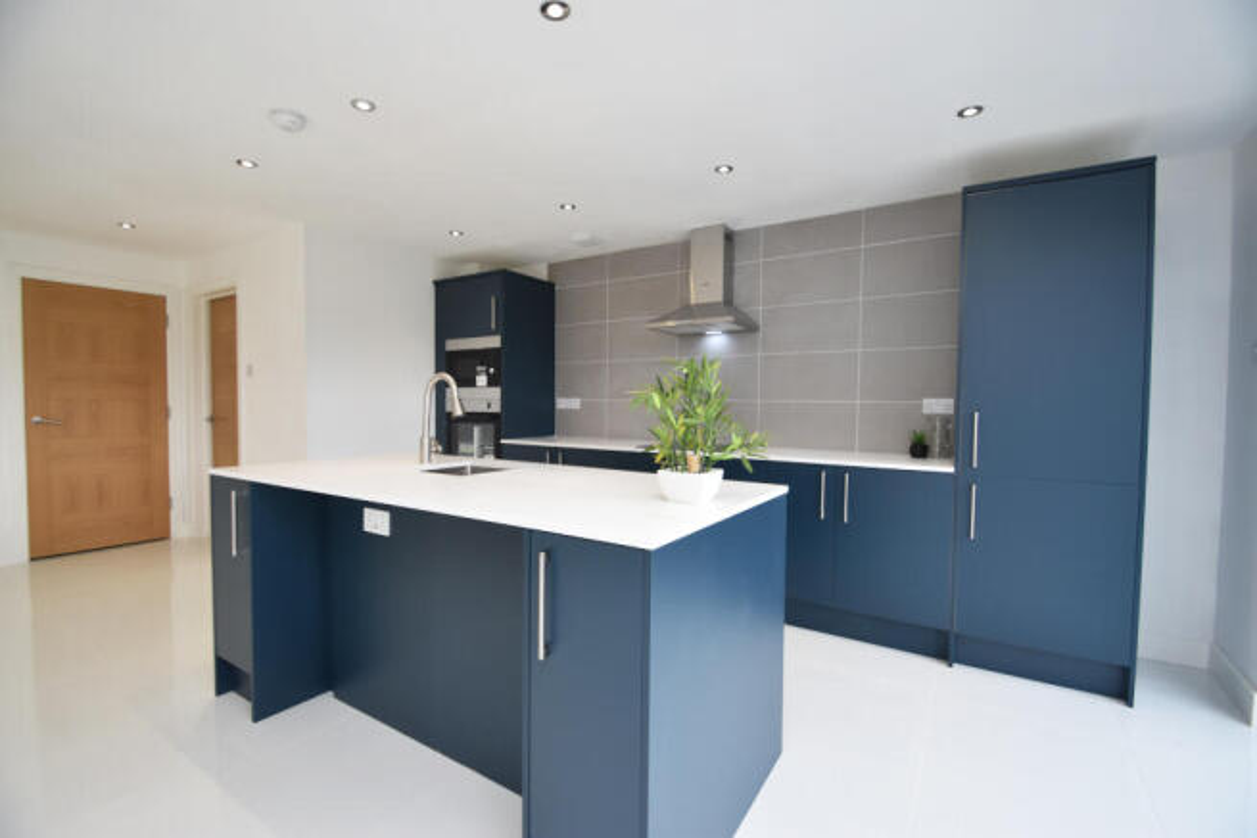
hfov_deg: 100.4
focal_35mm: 15
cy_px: 419
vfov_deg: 77.4
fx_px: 524
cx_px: 628
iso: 500
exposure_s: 1/250
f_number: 3.5
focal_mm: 10
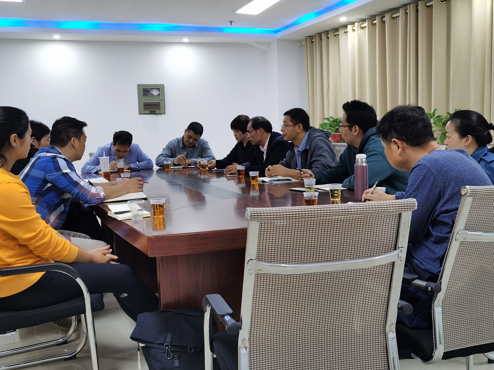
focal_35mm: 38
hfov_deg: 49.0
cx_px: 247
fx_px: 542
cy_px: 185
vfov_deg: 37.7
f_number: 1.6
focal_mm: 5.56
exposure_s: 1/50
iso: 125
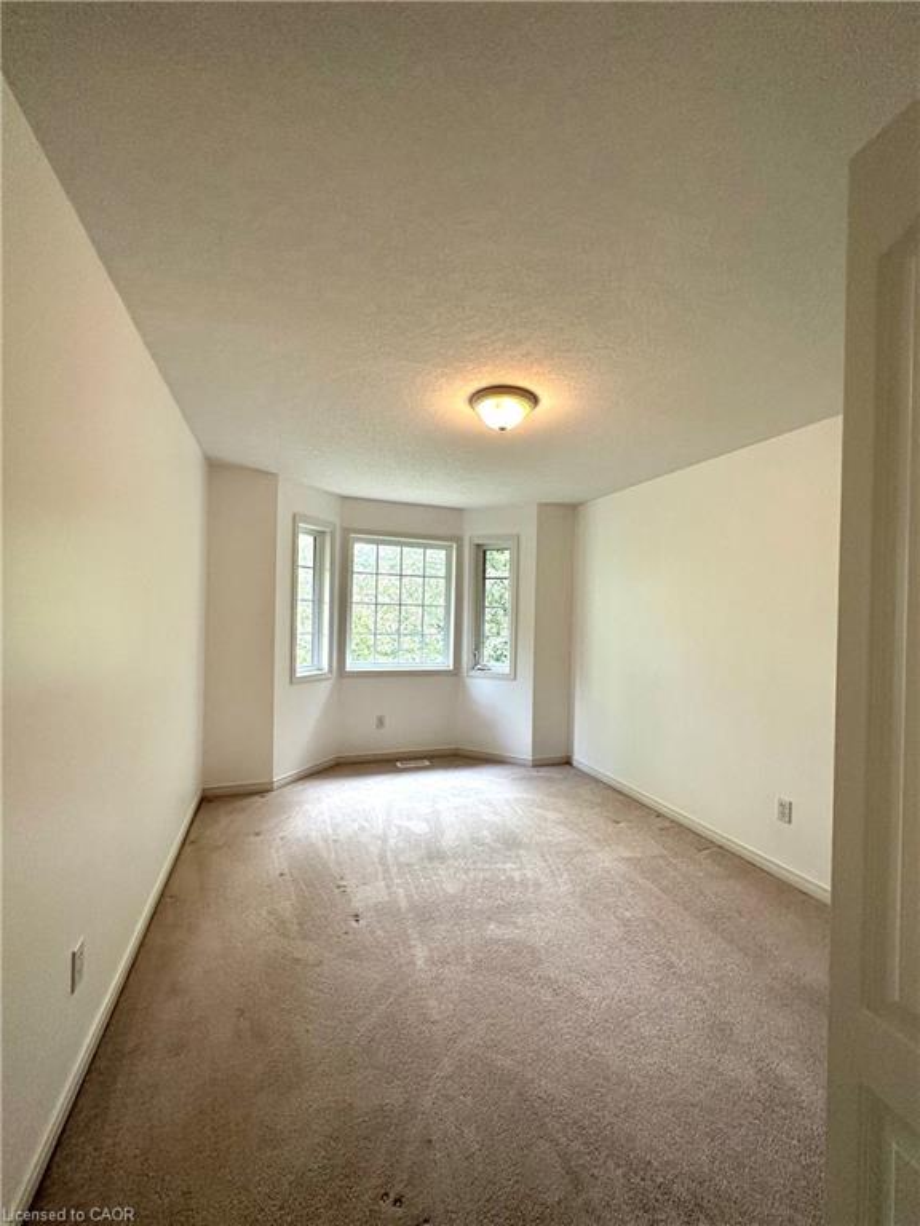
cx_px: 460
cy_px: 613
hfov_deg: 85.7
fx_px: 496
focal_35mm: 14
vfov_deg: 102.1
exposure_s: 1/120
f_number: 2.2
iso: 160
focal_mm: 2.22
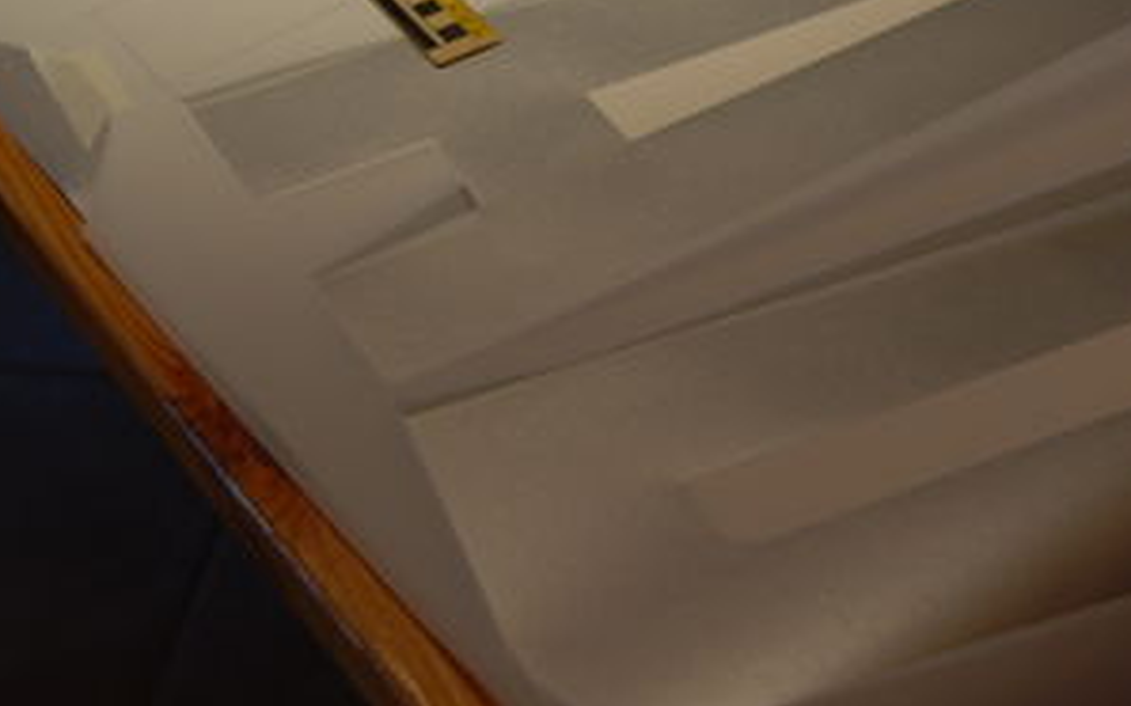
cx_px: 820
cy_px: 125
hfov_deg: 25.9
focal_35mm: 79
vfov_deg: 16.4
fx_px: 2434
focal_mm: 24
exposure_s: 1/6
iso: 100
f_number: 4.5
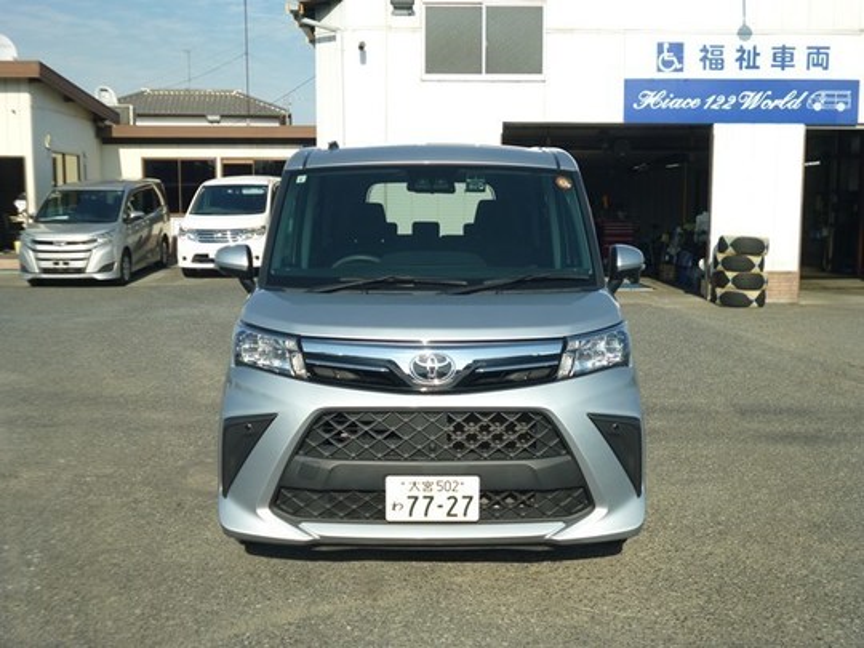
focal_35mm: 41
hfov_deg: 45.8
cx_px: 432
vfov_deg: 35.1
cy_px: 324
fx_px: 1023
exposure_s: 1/160
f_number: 11
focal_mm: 7.2
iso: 100
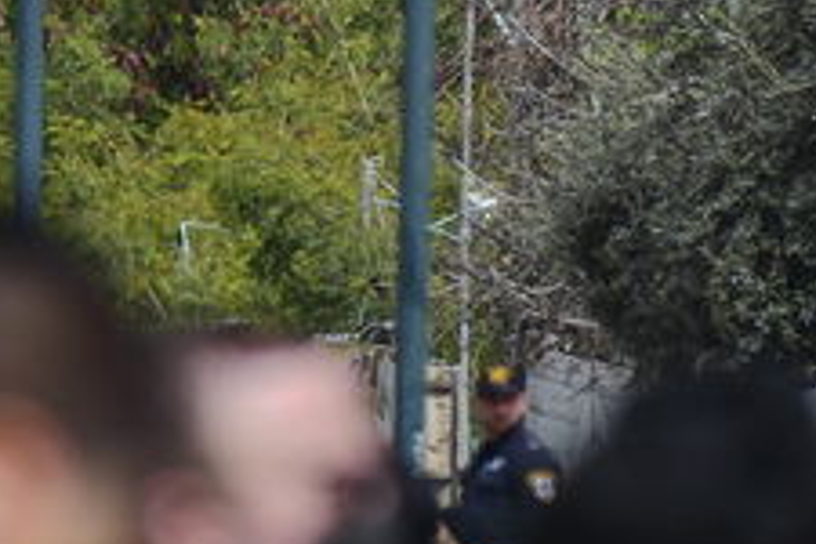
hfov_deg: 1.7
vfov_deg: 1.1
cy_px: -180
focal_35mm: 1244
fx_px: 28195
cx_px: -1030
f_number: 4.5
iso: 31
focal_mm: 200
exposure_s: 1/320
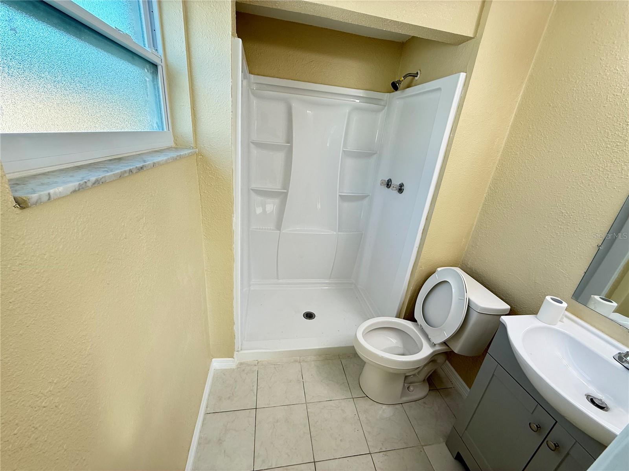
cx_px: 314
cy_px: 236
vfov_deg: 85.7
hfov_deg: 102.1
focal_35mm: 14
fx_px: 254
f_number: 2.2
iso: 125
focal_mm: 2.22
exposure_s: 1/99
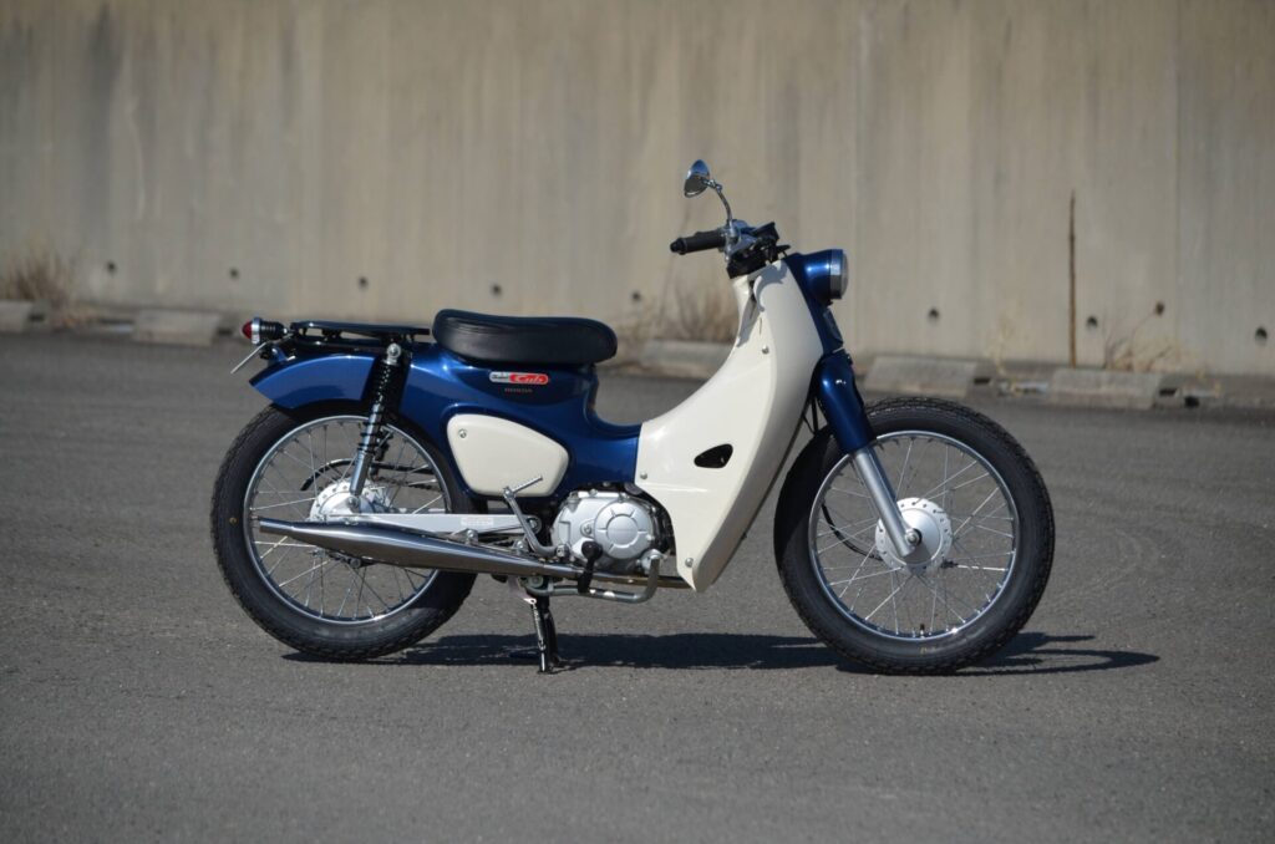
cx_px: 638
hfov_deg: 8.9
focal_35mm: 232
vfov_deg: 5.9
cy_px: 422
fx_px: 8216
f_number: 5
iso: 280
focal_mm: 155
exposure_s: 1/4000
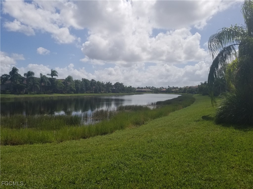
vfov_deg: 53.1
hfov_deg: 67.3
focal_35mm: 26
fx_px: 190
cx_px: 126
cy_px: 94
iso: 50
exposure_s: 1/6432
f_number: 1.7
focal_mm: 4.25
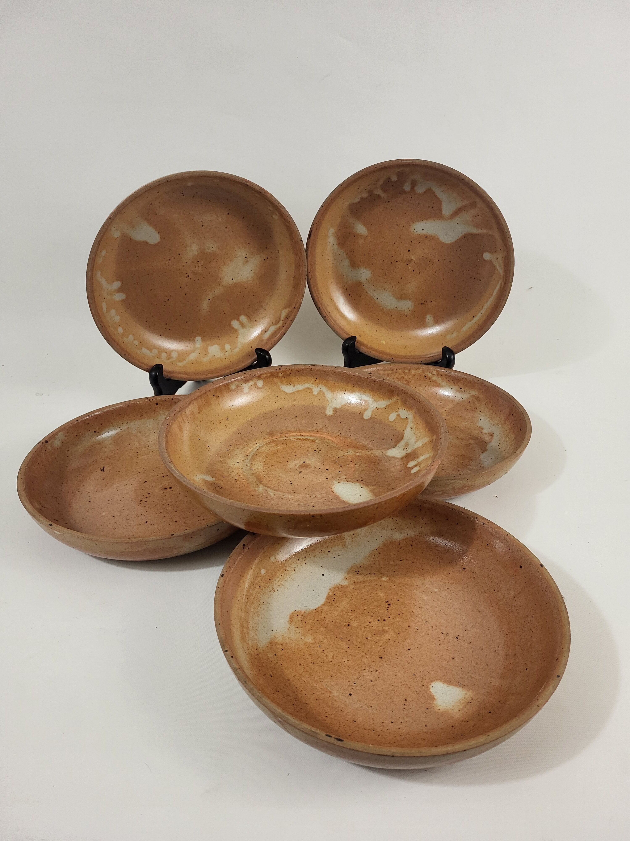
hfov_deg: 53.1
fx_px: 631
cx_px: 315
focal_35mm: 26
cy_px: 420
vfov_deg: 67.3
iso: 320
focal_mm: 5.4
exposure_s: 1/100
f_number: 1.8
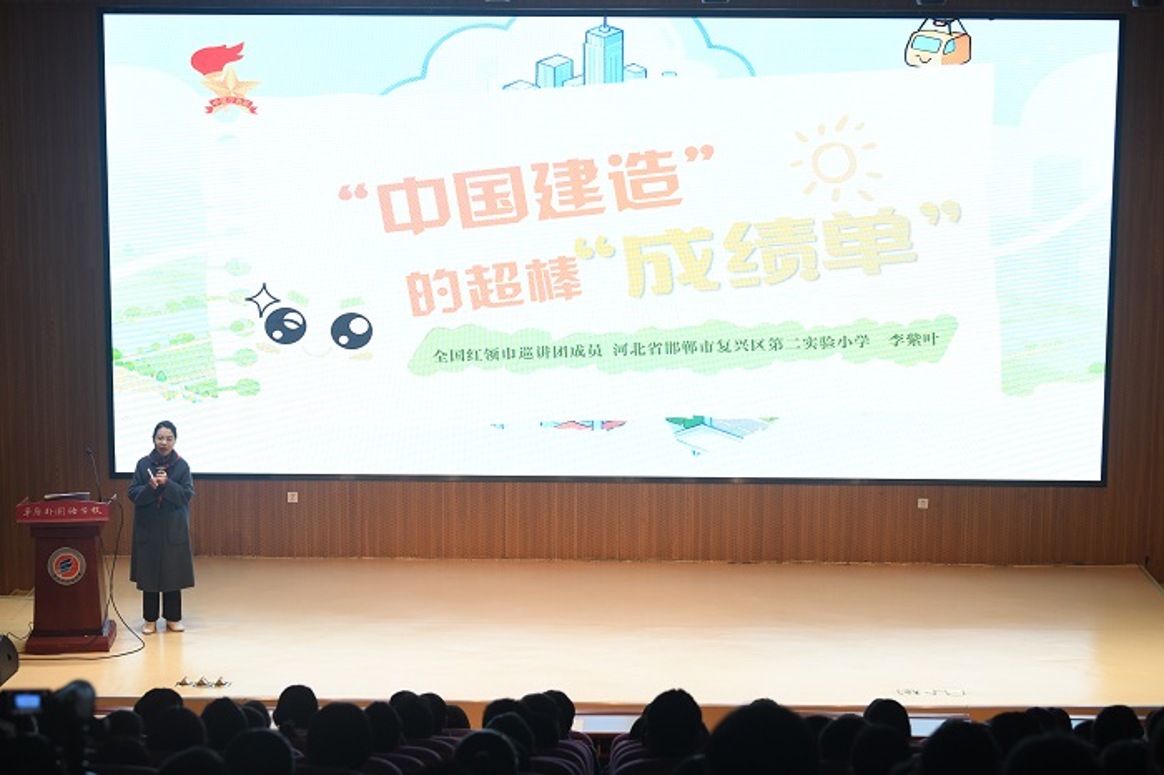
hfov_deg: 28.9
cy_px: 388
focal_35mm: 70
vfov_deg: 19.4
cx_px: 582
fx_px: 2262
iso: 1250
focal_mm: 70
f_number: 5
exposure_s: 1/250
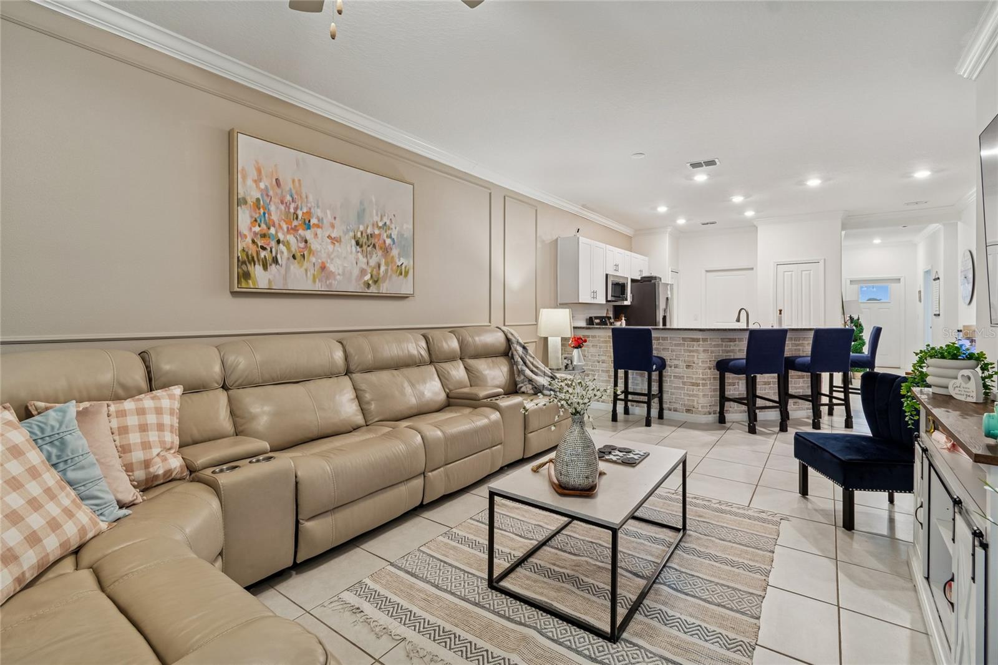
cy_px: 332
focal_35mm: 15
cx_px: 499
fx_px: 416
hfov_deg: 100.4
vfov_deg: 77.3
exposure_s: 1/2.5
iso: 100
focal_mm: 10
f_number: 7.1
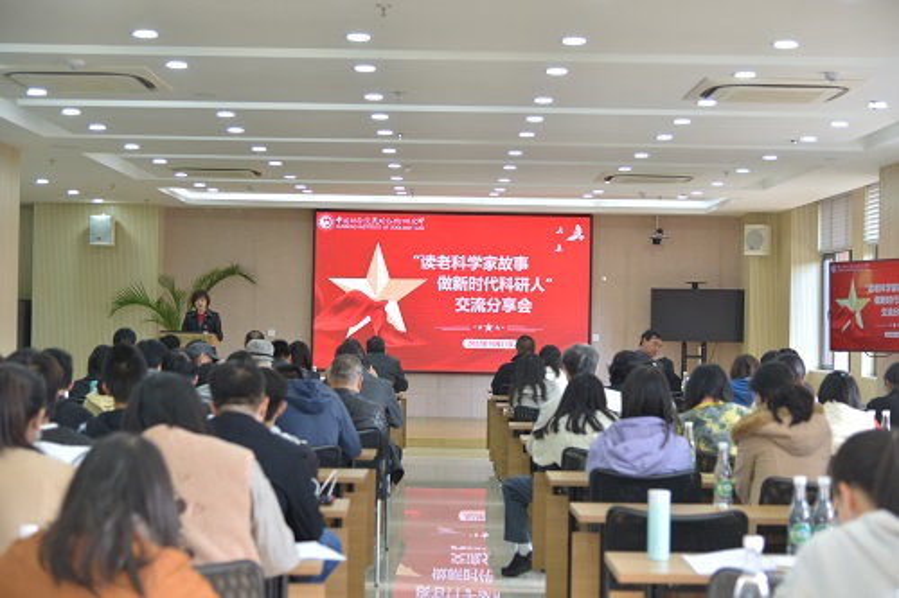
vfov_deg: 21.9
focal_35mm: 62
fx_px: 1548
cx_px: 450
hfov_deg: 32.4
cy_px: 299
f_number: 4
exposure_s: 1/60
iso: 360
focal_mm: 62
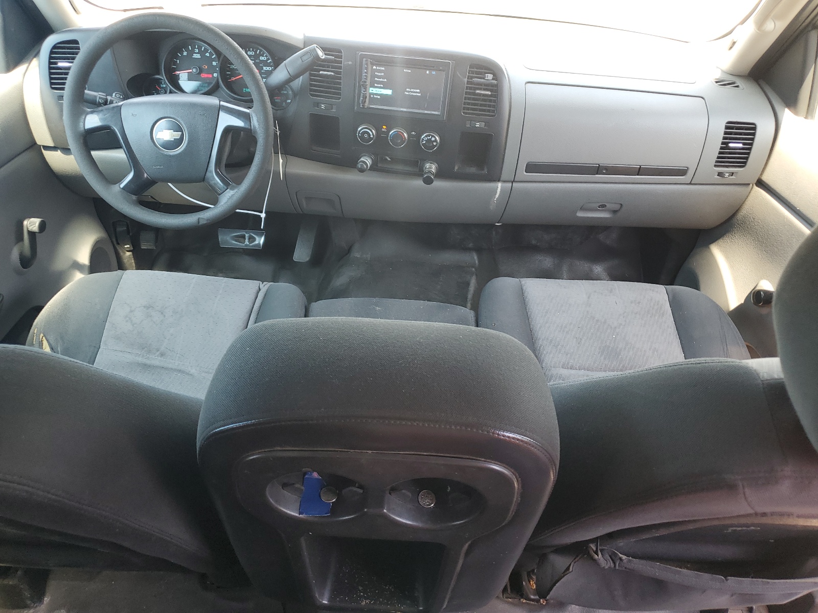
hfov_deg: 67.3
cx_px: 409
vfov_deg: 53.1
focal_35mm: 26
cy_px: 306
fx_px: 614
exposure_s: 1/50
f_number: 1.5
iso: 52
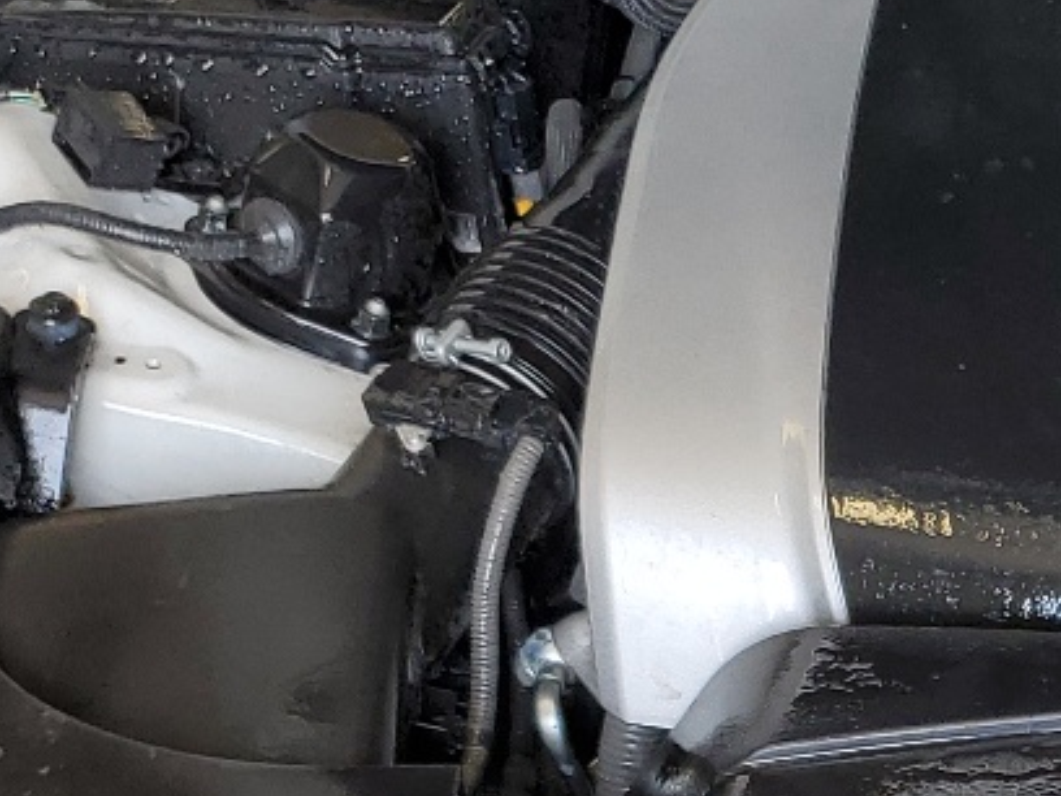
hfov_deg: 18.3
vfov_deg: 14.0
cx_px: 1279
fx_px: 3126
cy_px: 978
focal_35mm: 102
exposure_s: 1/139
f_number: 1.5
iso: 50
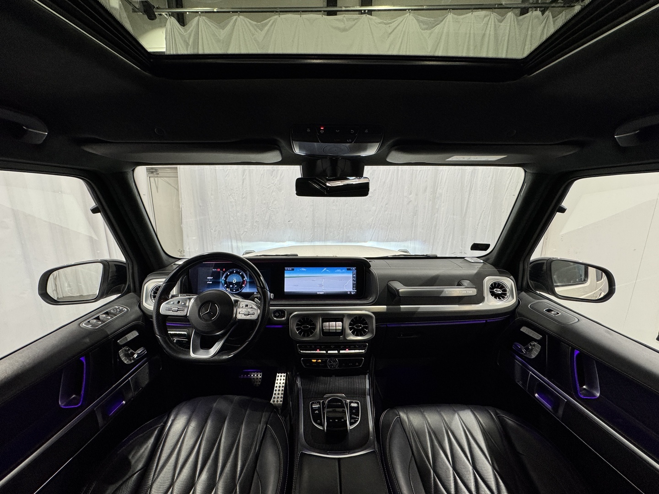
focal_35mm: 14
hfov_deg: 102.1
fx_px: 267
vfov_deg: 85.7
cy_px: 247
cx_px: 330
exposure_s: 1/100
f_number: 2.2
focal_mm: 2.22
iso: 160
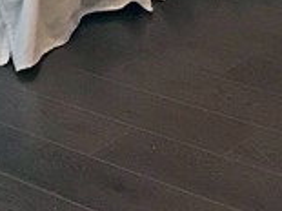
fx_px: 1506
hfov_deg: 10.4
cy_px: -371
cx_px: 398
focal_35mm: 185
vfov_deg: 7.3
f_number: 1.8
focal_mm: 3.99
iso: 64
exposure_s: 1/15
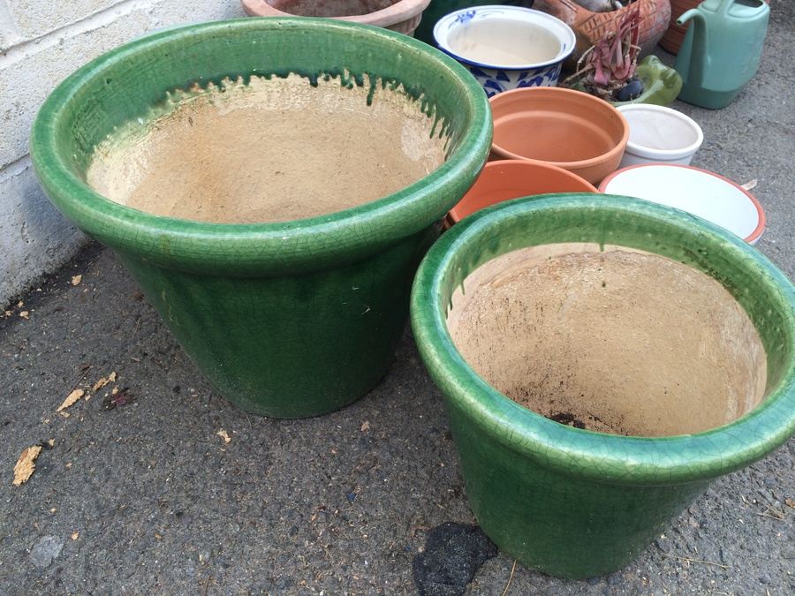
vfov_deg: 46.8
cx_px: 398
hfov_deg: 60.0
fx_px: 689
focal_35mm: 30
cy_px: 298
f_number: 2.2
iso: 32
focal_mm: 4.12
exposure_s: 1/244
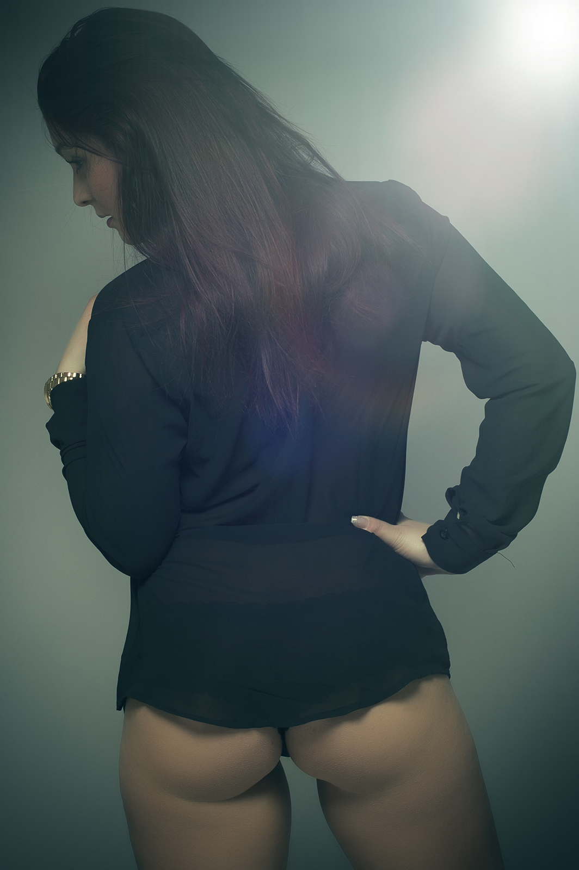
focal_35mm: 75
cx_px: 290
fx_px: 1812
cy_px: 435
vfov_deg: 27.0
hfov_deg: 18.2
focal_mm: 50
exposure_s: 1/500
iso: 200
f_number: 10
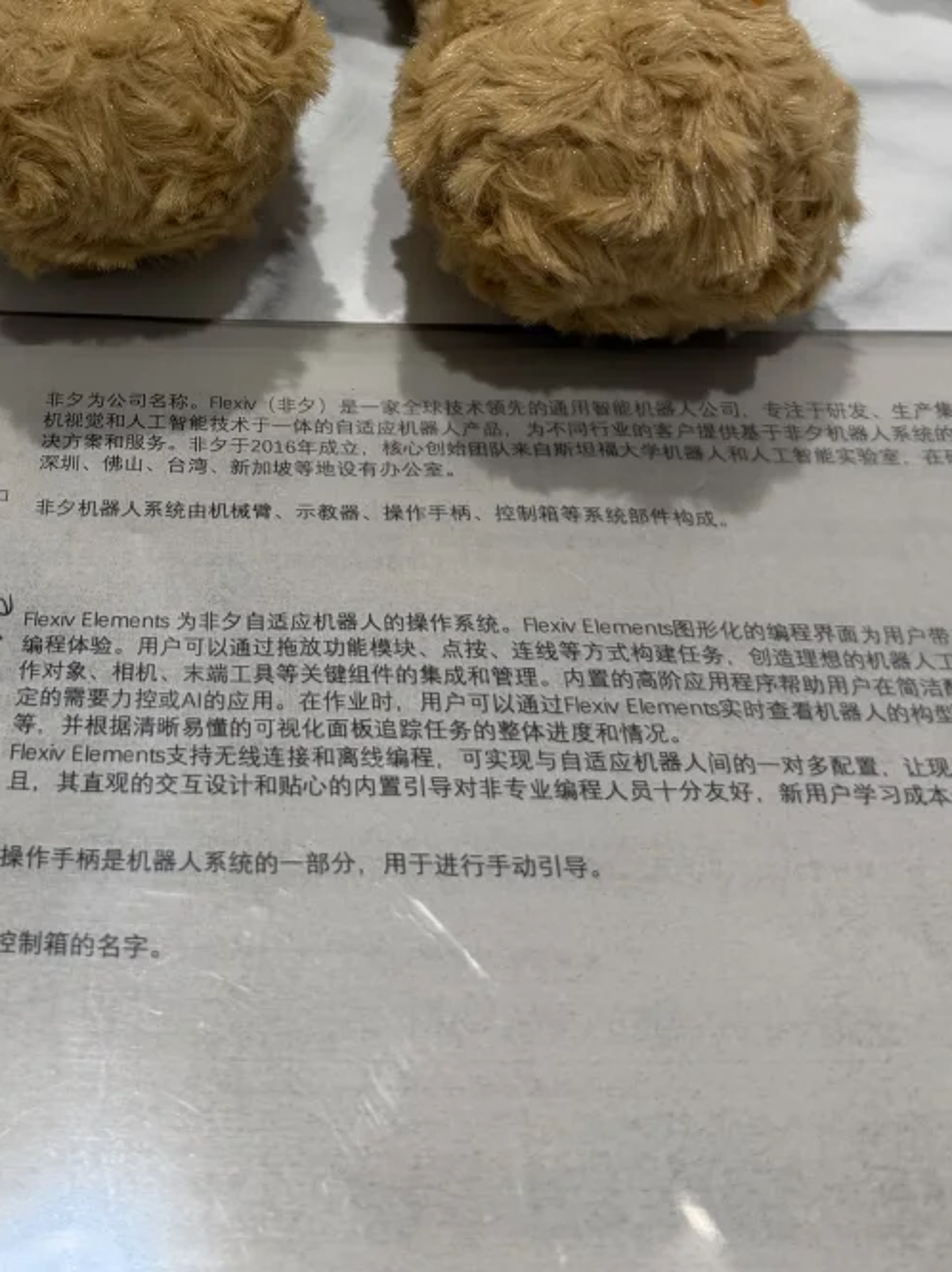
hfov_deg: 27.5
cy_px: 94
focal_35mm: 52
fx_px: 1909
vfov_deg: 34.5
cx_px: 195
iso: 64
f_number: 1.78
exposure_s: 1/200
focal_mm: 6.76
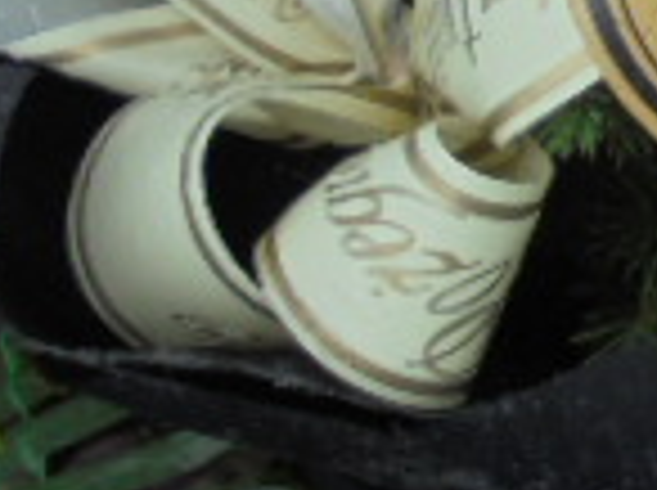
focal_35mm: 114
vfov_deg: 12.4
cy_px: -207
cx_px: 1161
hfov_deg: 15.1
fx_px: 2160
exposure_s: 1/250
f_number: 3.5
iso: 100
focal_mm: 4.6
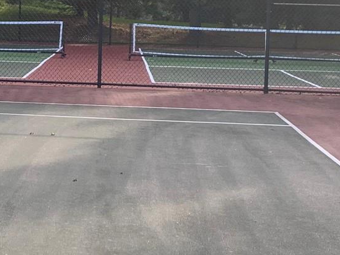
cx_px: 48
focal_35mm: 97
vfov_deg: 15.2
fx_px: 953
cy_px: 107
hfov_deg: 19.9
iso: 25
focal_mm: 4.25
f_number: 1.8
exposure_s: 1/329
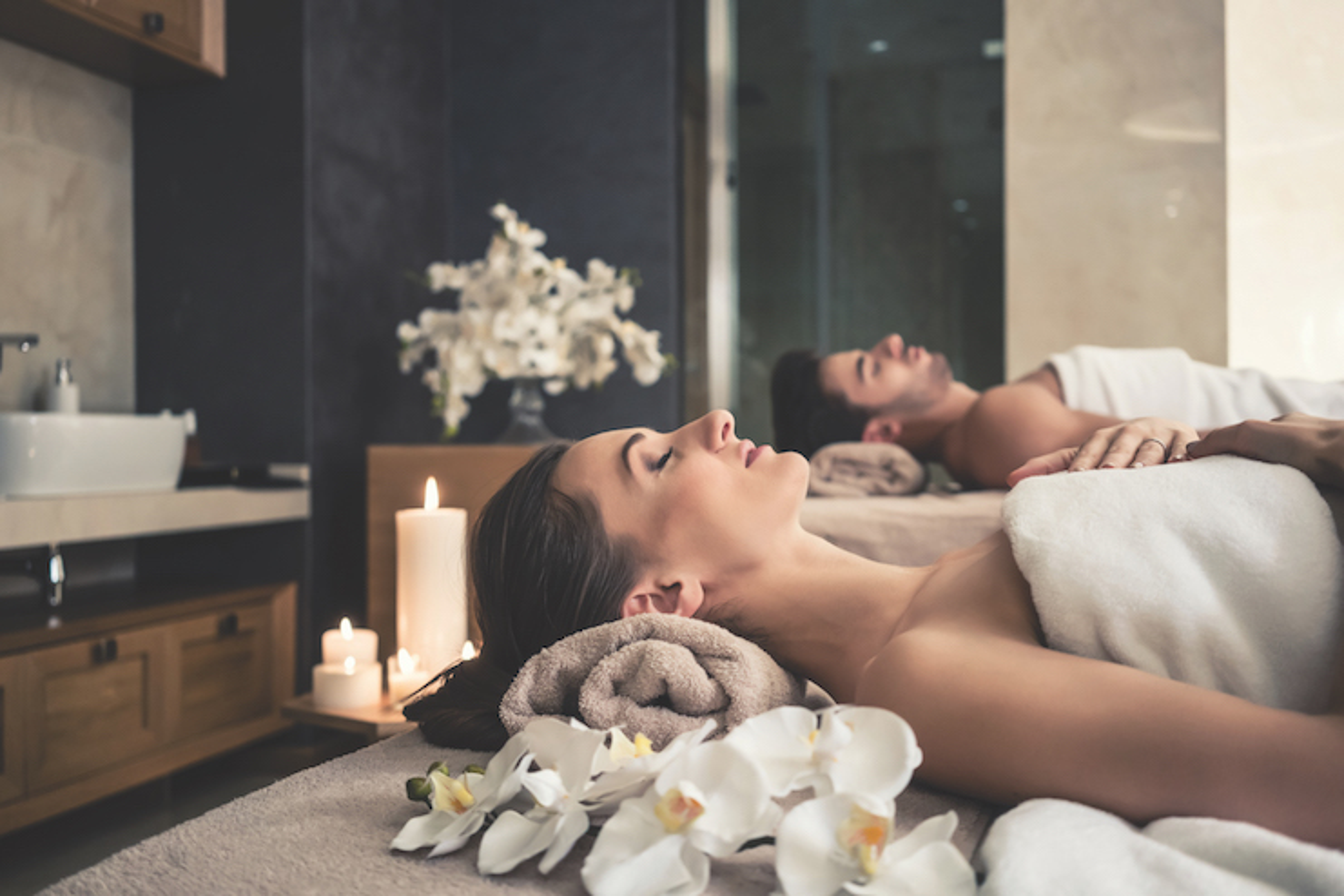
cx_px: 672
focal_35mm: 35
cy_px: 448
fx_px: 1307
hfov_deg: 54.4
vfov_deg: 37.9
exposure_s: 1/100
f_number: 3.5
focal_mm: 35
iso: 1250
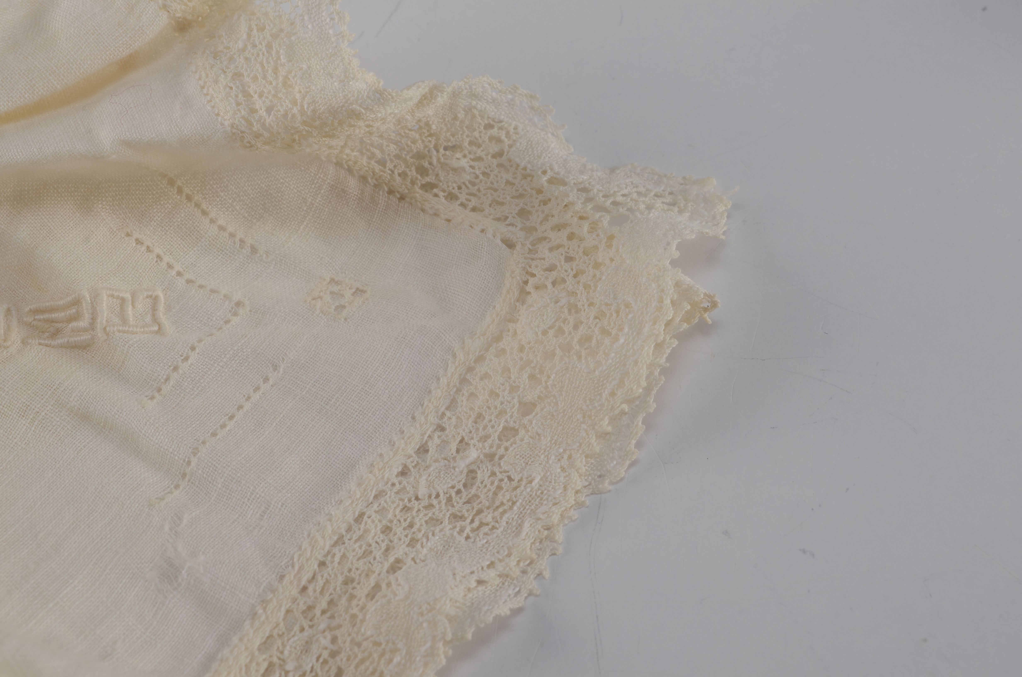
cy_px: 338
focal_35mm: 63
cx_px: 511
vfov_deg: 21.5
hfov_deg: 32.0
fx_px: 1785
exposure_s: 1/80
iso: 100
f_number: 14
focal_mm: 42
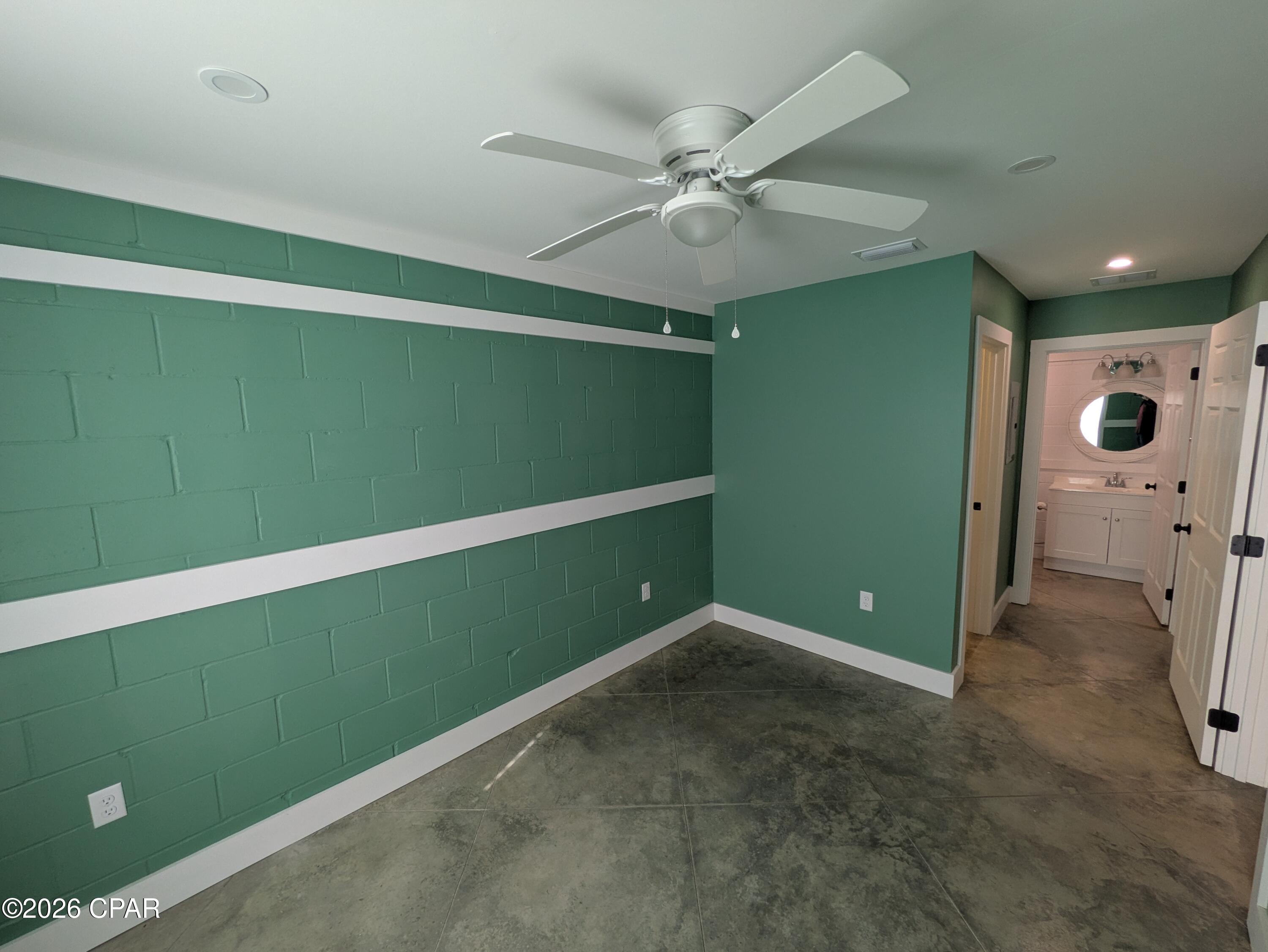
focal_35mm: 14
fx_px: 513
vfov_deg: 85.7
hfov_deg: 102.0
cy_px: 476
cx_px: 634
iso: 53
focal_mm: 1.83
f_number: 2.2
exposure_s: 1/24
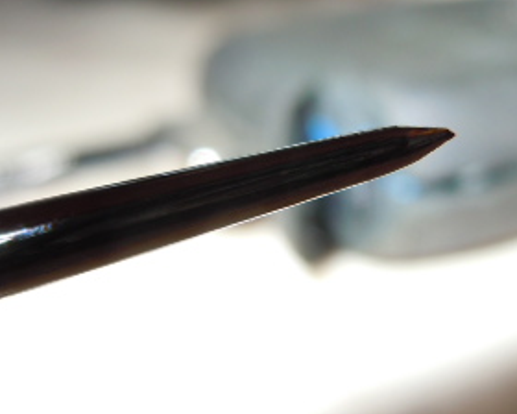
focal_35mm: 67
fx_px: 1025
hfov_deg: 28.1
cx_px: 347
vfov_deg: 22.8
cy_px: 179
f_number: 3.5
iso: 100
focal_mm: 5.4
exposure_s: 1/30
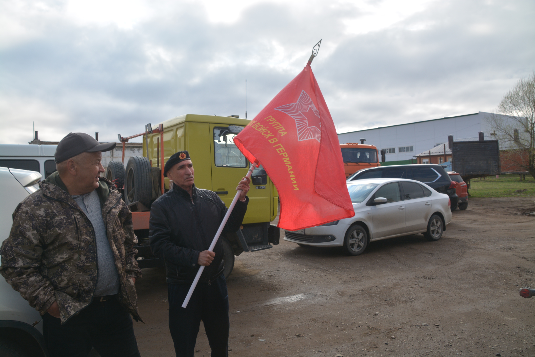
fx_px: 401
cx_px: 268
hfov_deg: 67.4
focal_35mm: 27
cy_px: 178
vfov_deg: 48.0
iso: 100
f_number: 7.1
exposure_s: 1/200
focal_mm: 18
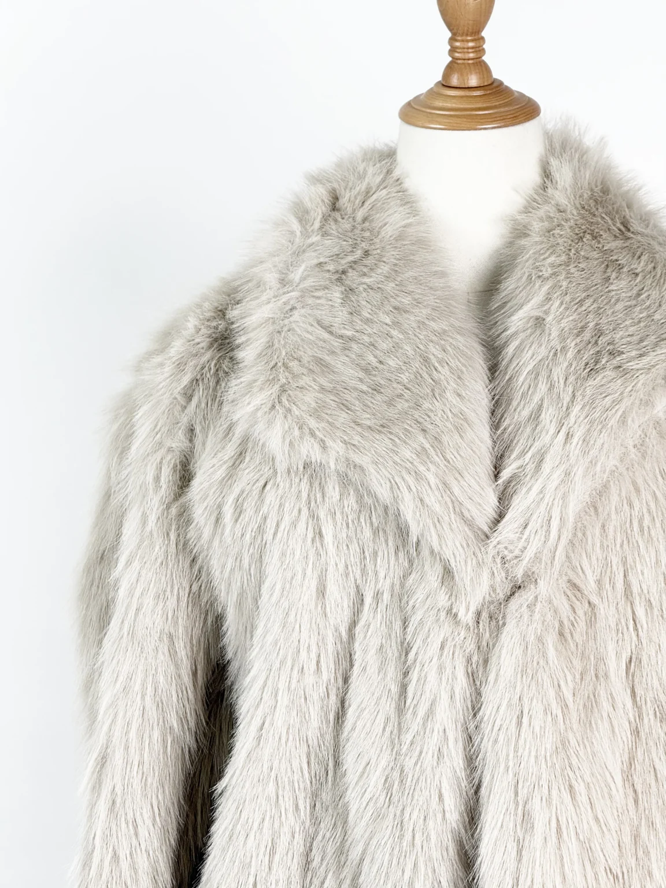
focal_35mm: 120
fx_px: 3078
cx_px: 333
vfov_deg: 16.4
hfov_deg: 12.3
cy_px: 444
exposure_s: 1/99
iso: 64
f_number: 2.8
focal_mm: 15.66
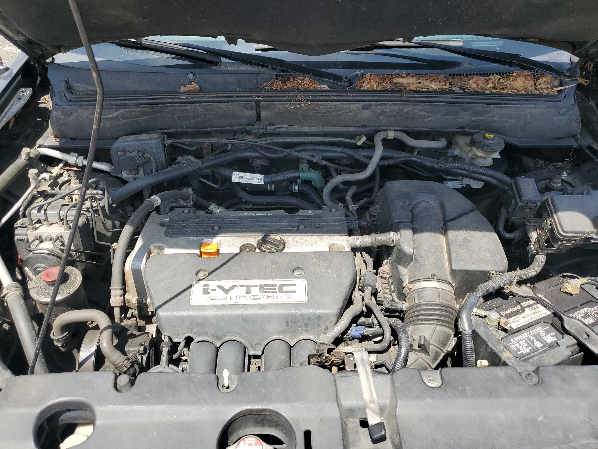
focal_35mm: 26
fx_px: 449
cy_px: 224
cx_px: 299
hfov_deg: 67.3
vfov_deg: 53.1
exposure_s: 1/1250
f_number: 1.5
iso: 50
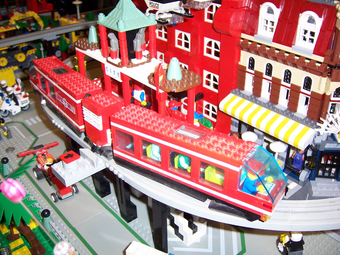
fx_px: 354
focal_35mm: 36
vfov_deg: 39.7
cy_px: 128
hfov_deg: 51.4
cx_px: 170
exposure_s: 1/60
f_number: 2.8
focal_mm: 6.2
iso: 80
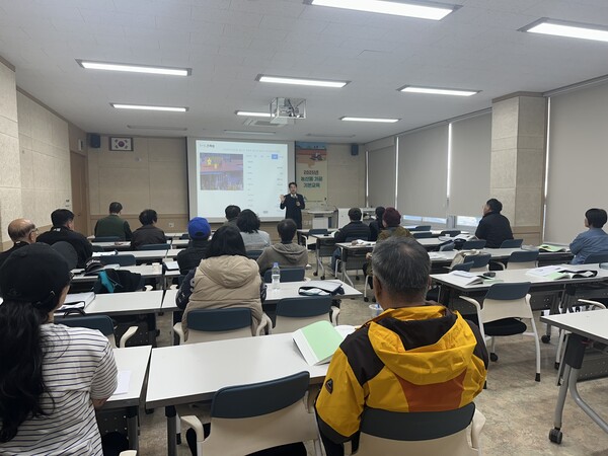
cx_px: 304
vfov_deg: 56.8
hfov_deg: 71.6
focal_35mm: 24
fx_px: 422
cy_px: 228
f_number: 1.78
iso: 80
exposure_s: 1/120
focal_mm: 6.86
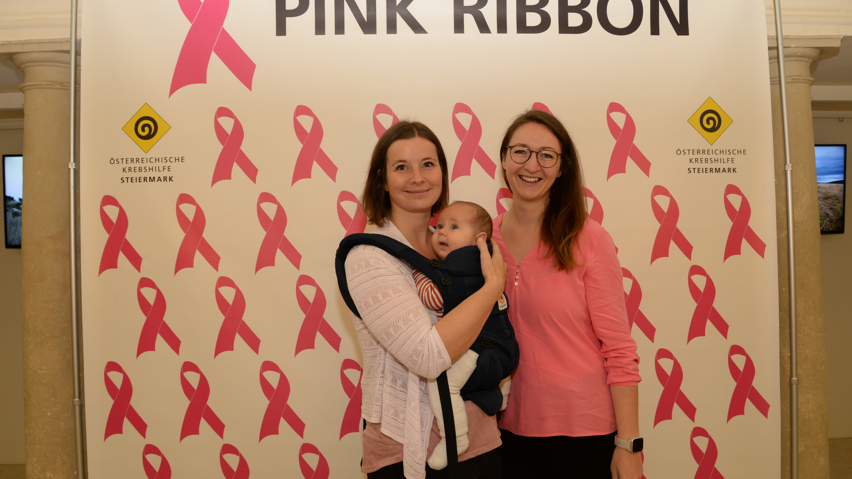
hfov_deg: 71.9
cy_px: 216
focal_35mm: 26
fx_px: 587
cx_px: 434
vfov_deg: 44.3
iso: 800
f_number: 7.1
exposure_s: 1/60
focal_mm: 24
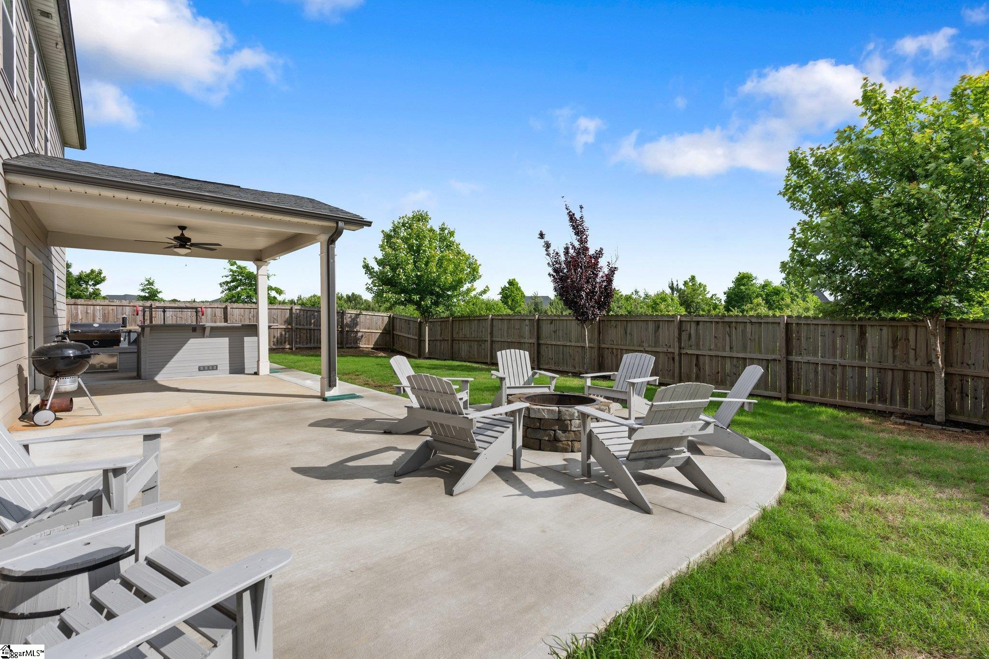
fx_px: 439
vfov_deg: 73.7
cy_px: 330
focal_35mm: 16
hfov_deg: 96.7
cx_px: 494
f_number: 8
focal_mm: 16
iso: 200
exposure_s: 1/160
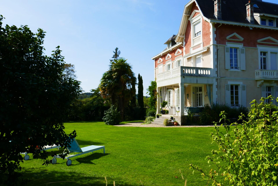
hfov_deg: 61.9
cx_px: 139
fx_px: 232
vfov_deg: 43.6
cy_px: 93
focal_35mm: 30
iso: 125
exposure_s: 1/800
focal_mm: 11
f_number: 4.5
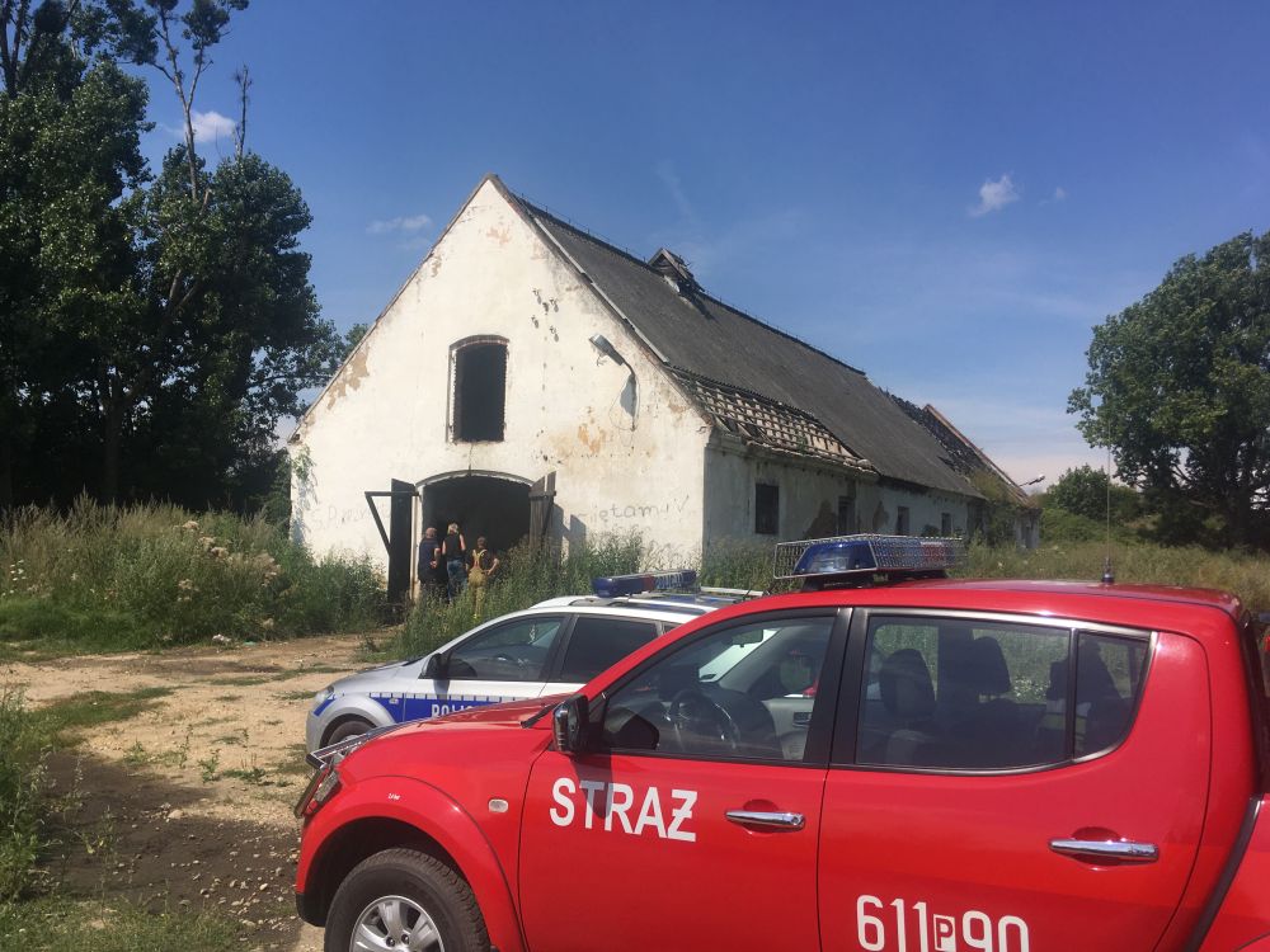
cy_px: 476
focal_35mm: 29
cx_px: 635
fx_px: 1064
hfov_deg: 61.7
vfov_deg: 48.2
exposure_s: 1/2959
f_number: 2.2
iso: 25
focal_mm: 4.15
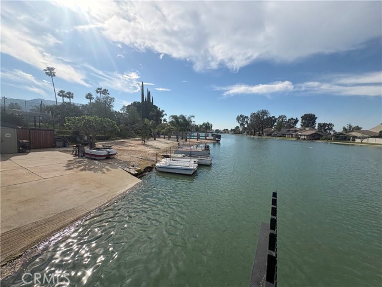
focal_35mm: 14
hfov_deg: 102.1
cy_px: 144
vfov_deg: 85.7
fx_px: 154
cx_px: 191
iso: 50
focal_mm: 2.22
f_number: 2.2
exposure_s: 1/2985
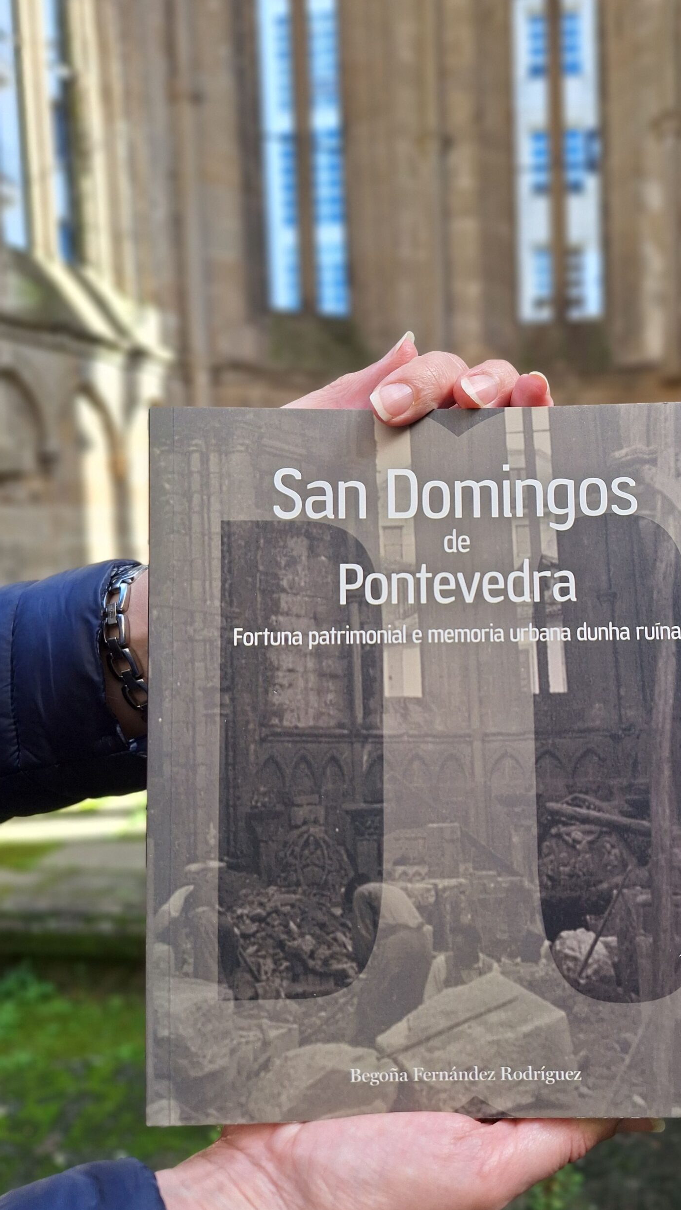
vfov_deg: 71.9
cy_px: 610
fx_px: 835
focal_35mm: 26
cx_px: 469
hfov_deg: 43.6
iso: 40
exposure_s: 1/355
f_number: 1.8
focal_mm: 5.54
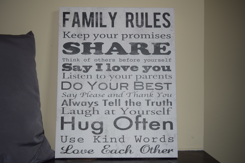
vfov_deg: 40.0
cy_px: 82
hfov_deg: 57.2
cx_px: 122
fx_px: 225
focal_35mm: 33
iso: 320
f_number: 3.8
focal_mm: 22
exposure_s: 1/60
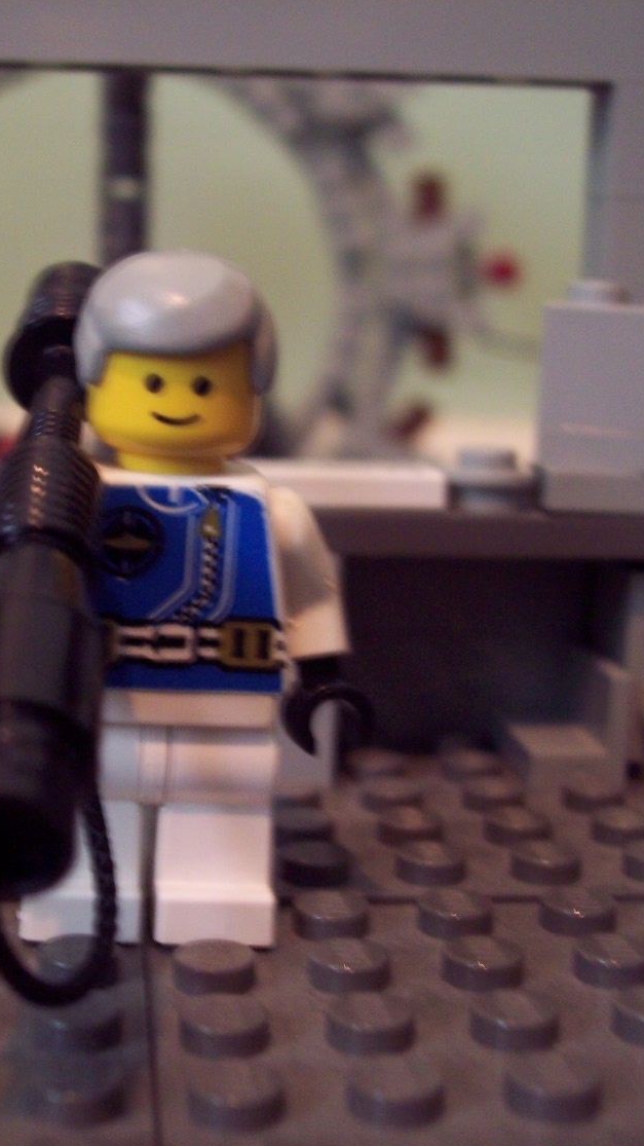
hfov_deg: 20.9
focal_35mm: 57
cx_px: 169
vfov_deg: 36.6
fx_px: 1731
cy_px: 575
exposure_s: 1/4
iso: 200
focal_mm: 8
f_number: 3.4
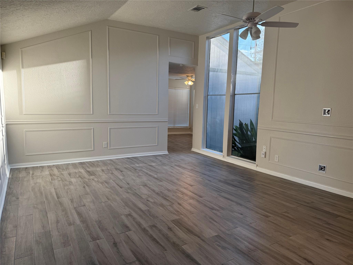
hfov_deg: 71.6
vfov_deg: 56.8
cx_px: 176
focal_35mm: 24
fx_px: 245
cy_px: 132
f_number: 1.78
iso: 100
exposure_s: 1/171
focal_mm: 6.76
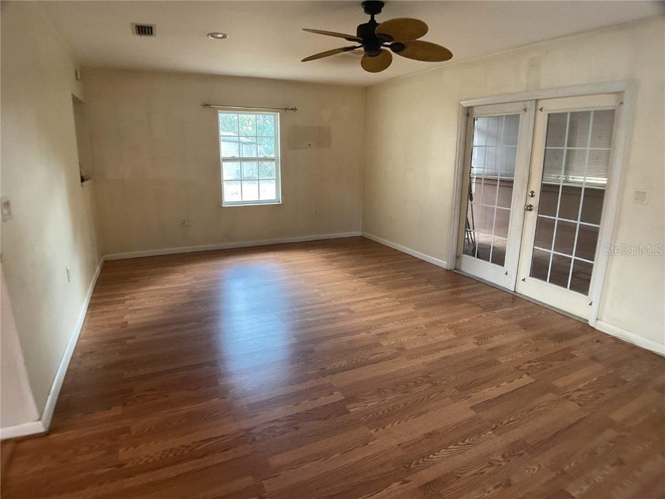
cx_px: 332
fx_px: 557
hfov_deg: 61.7
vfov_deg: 48.2
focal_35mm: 29
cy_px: 250
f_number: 1.8
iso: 125
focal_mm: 3
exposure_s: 1/60
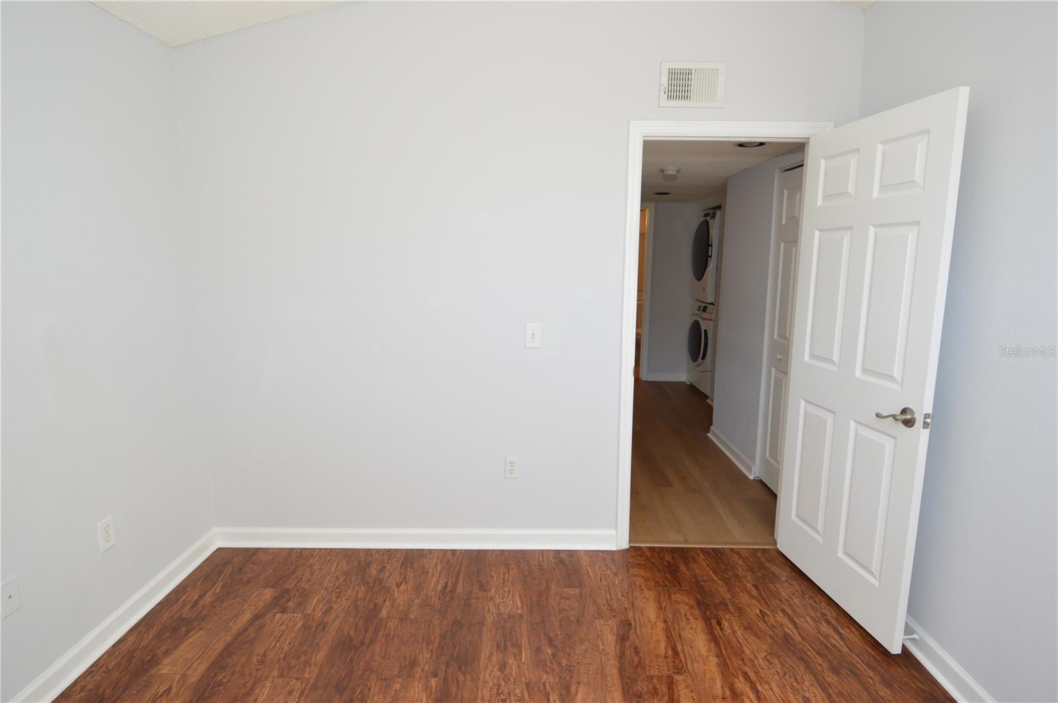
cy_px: 352
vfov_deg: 67.3
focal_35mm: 18
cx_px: 529
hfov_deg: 90.1
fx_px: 528
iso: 400
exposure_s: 1/100
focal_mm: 12
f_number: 5
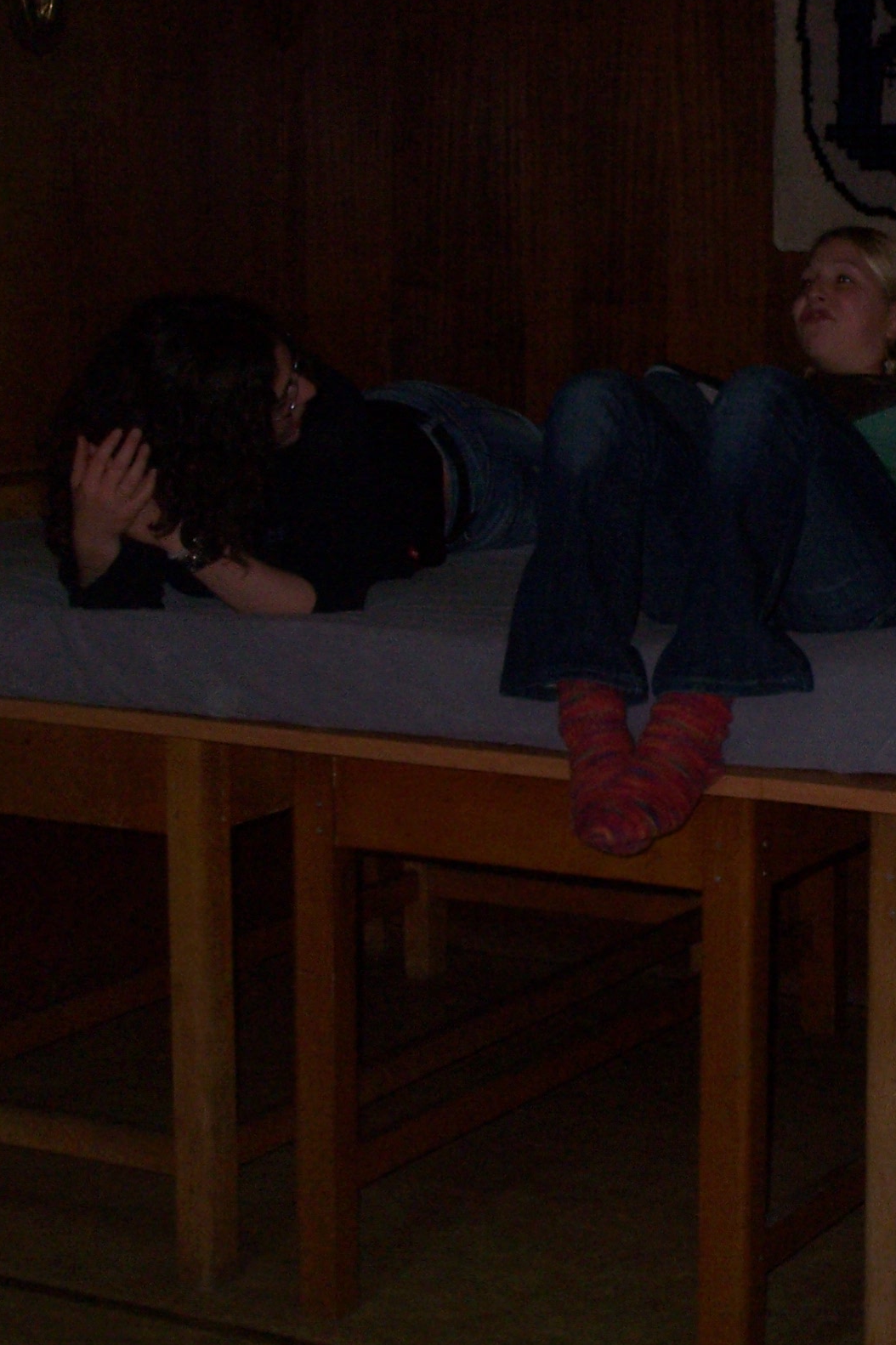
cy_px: 531
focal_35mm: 83
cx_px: 855
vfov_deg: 24.4
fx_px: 3100
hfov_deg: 16.2
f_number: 4
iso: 125
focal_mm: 8
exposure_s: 1/80
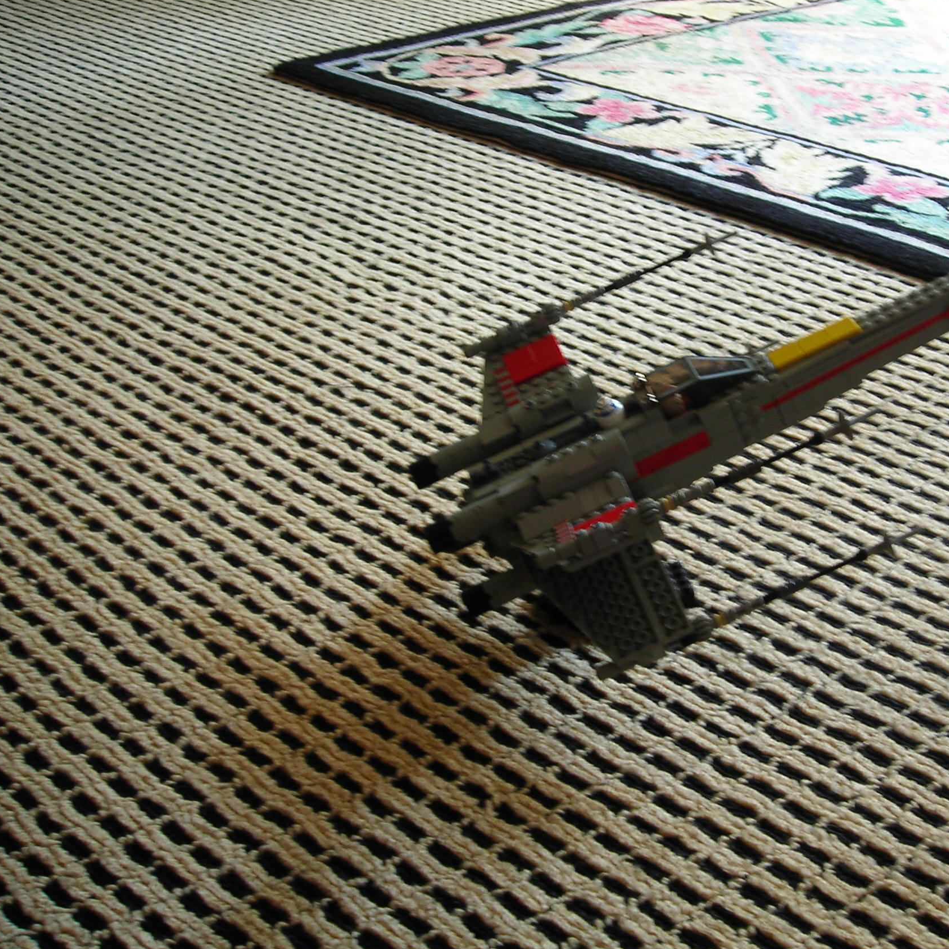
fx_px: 1613
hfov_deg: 32.4
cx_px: 665
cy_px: 426
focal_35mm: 52
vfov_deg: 32.8
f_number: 3.2
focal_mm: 6.3
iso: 50
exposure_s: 1/4.9
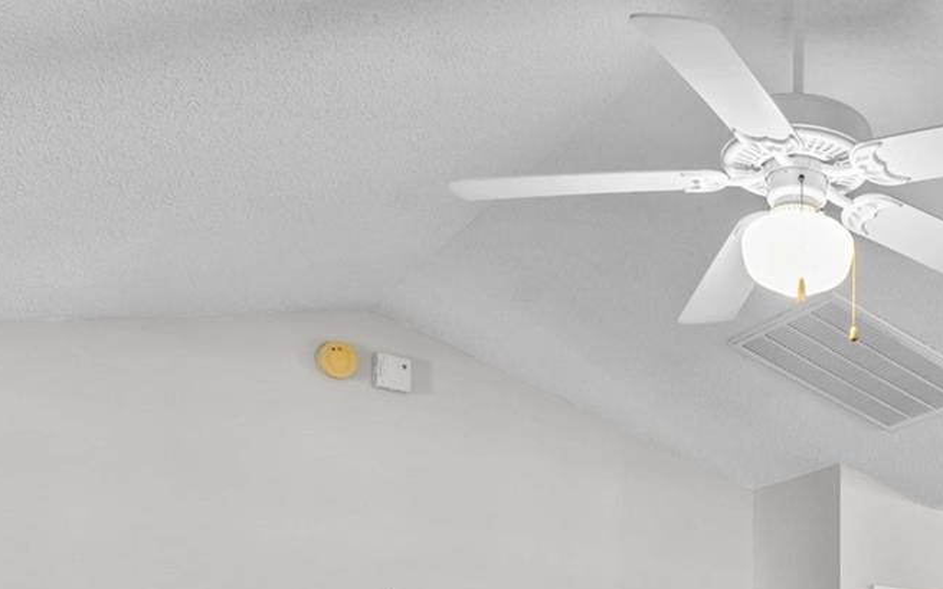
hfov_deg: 37.0
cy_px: 787
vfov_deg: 22.4
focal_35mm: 51
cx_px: 855
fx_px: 1310
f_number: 8
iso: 100
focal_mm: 16
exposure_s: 1.6
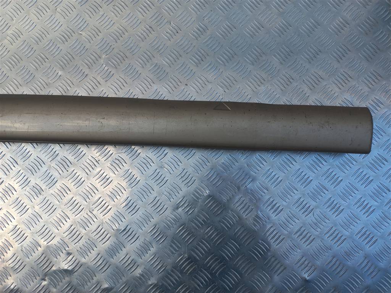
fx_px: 282
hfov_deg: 69.4
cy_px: 146
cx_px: 196
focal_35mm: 25
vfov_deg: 54.9
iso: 25
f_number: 1.8
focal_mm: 4.6
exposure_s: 1/100
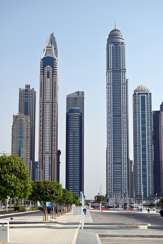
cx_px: 82
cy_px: 122
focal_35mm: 70
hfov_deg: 19.5
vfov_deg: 28.8
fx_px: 475
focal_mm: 70
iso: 100
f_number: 7.1
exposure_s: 1/800
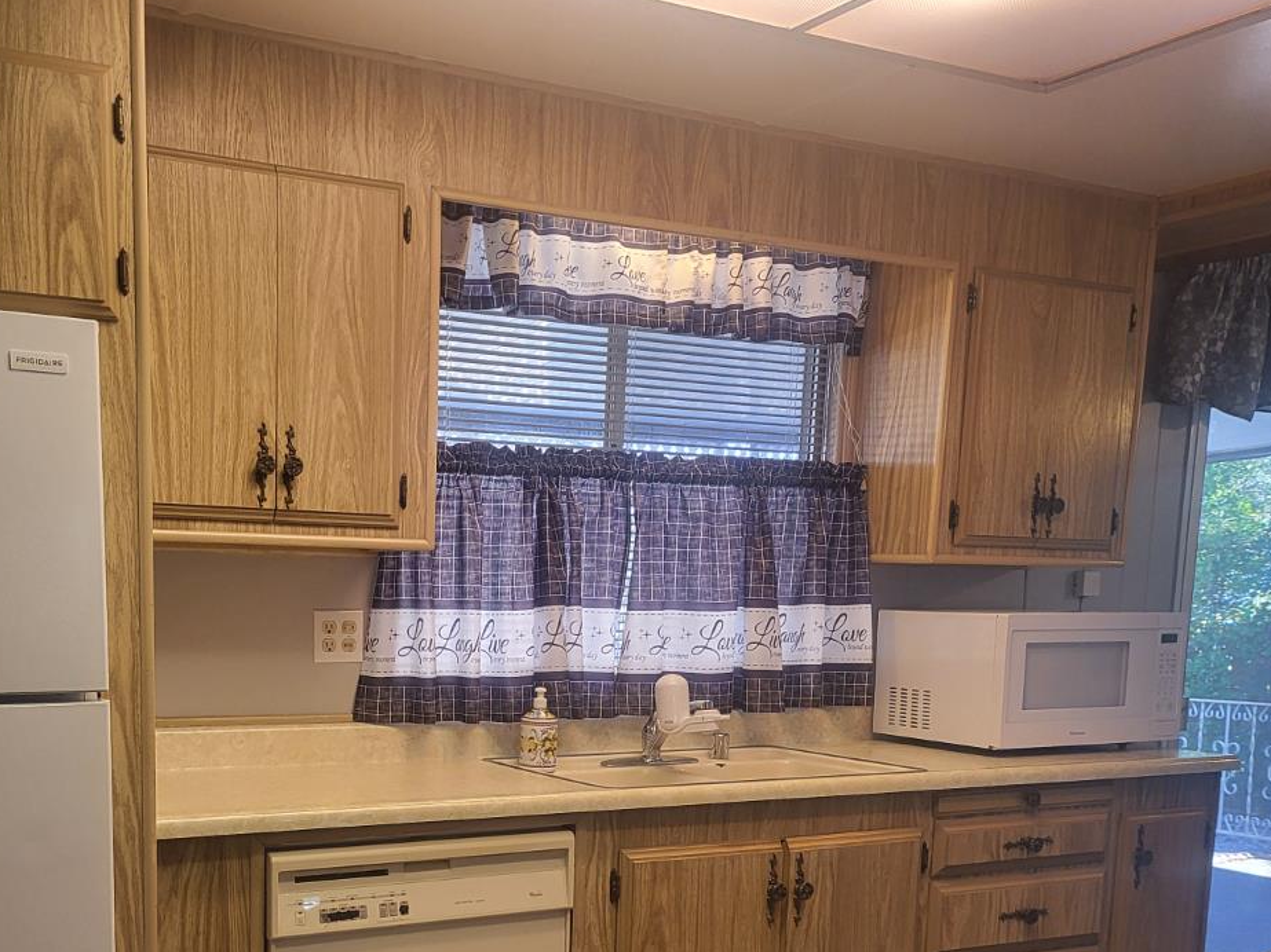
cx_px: 441
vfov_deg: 35.6
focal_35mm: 39
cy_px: 761
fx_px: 1432
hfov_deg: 47.2
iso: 200
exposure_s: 1/120
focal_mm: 5
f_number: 1.8
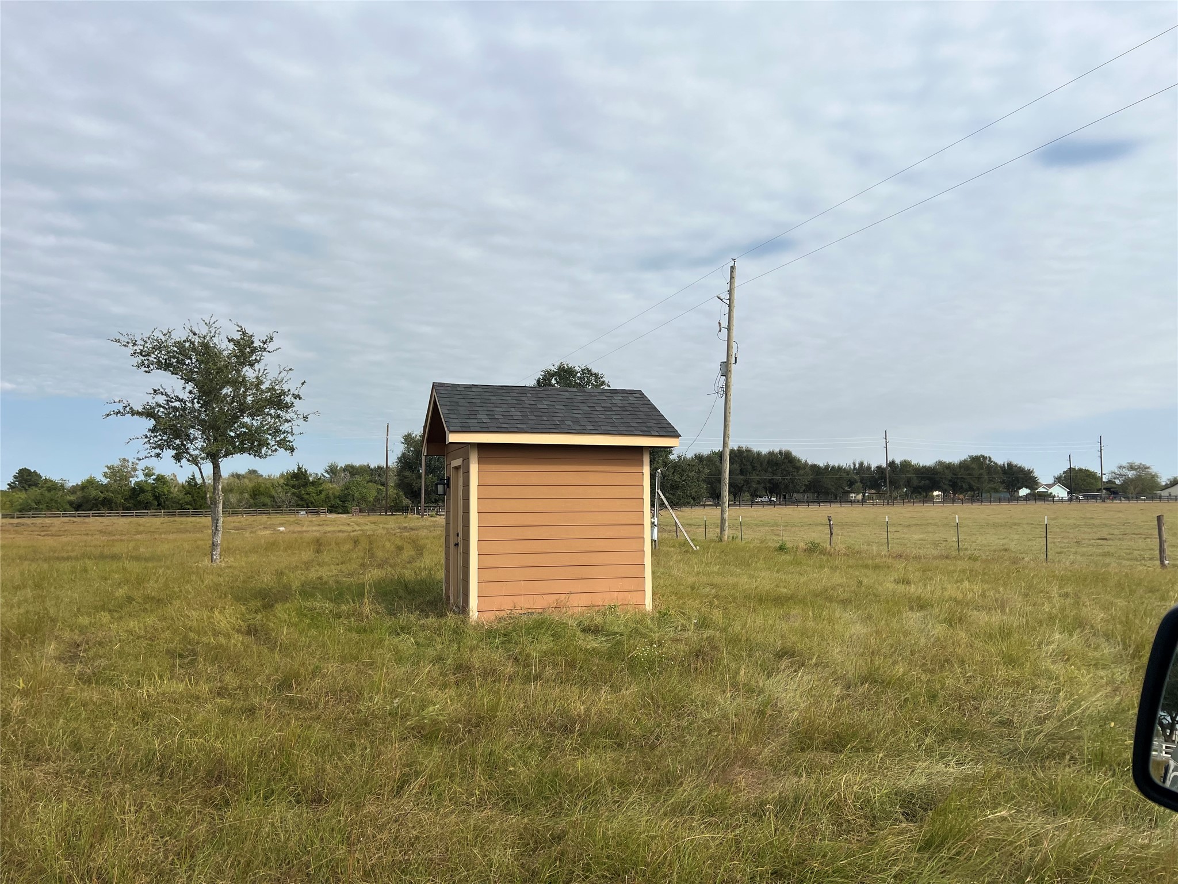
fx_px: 885
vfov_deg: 53.1
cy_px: 442
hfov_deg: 67.3
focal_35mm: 26
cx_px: 589
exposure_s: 1/5882
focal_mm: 5.7
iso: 50
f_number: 1.5
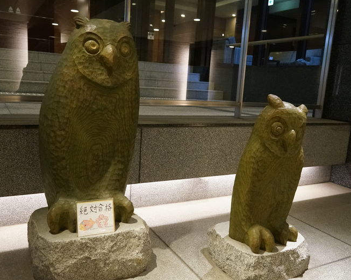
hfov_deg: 57.2
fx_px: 322
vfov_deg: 47.1
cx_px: 177
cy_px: 139
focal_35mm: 31
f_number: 4
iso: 3200
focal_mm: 18
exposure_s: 1/160
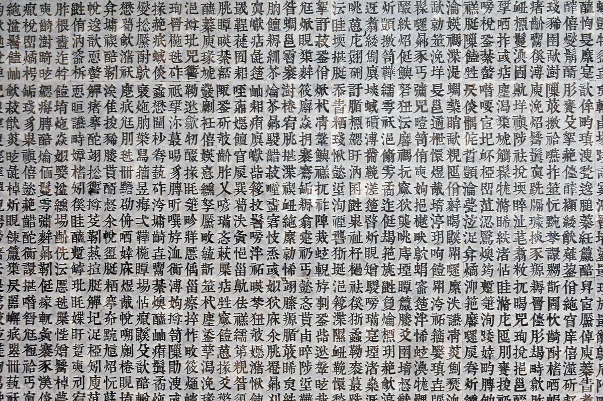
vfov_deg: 28.6
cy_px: 200
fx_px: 787
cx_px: 302
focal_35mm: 47
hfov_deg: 41.9
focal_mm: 47
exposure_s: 1/125
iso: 3200
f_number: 4
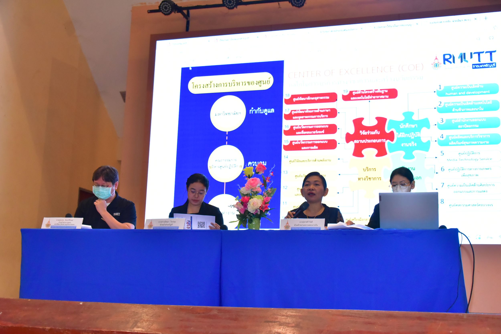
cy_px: 167
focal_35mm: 48
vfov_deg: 28.1
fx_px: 668
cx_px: 250
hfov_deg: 41.1
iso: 8000
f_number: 6.3
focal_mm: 48
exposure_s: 1/125
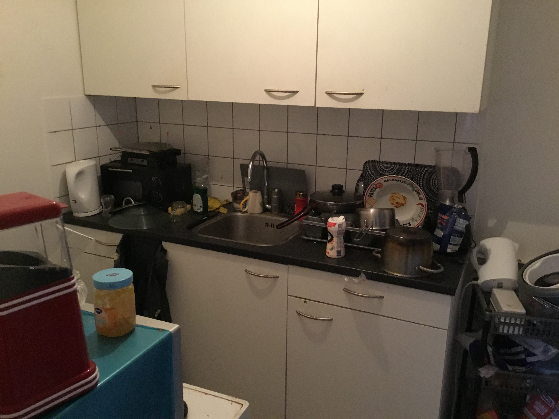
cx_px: 280
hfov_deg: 58.4
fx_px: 501
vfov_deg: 45.4
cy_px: 210
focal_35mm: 31
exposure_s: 1/17
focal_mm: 3.3
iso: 500
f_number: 2.4
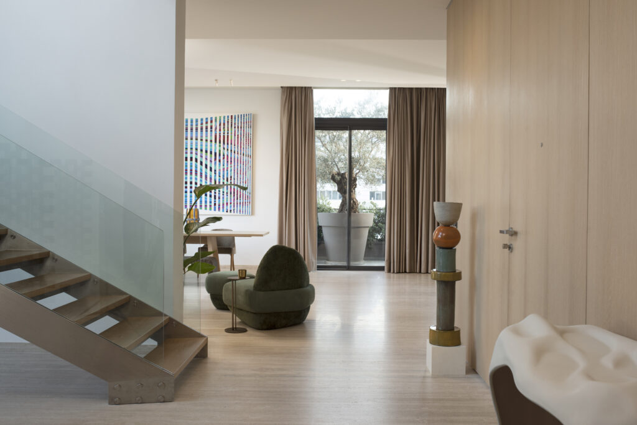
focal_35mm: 35
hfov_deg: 54.4
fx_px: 619
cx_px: 318
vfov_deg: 37.9
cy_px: 212
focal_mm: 35
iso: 320
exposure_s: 1/30
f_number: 8
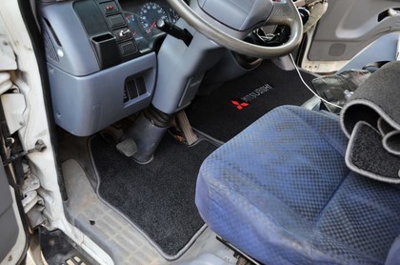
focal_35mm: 33
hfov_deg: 57.3
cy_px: 132
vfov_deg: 39.8
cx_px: 200
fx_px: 366
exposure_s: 1/30
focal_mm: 22
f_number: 3.8
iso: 1600
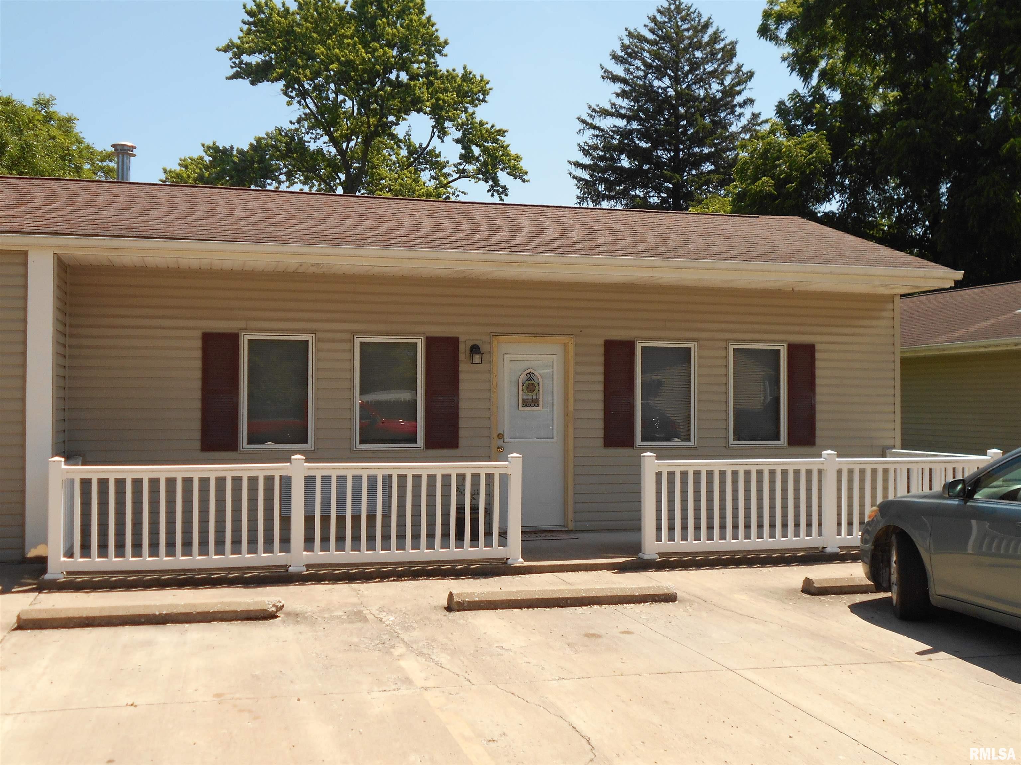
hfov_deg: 50.1
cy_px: 382
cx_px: 510
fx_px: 1091
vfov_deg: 38.7
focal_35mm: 37
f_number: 3.9
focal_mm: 6.7
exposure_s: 1/640
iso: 80
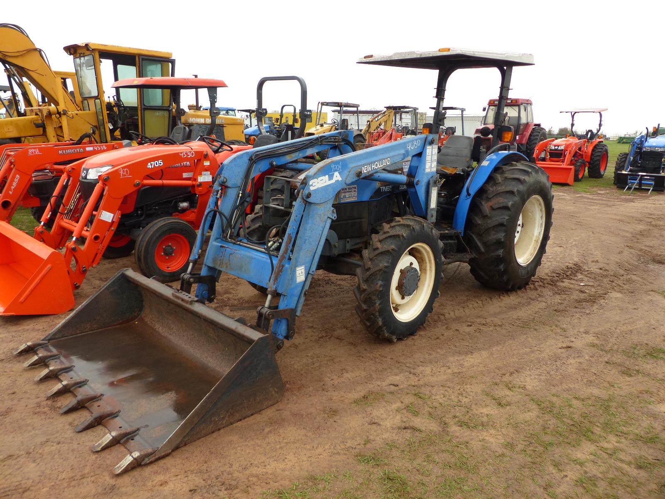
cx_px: 332
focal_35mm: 25
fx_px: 480
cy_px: 250
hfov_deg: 69.4
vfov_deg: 54.9
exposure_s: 1/60
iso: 100
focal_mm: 4.5
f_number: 2.8
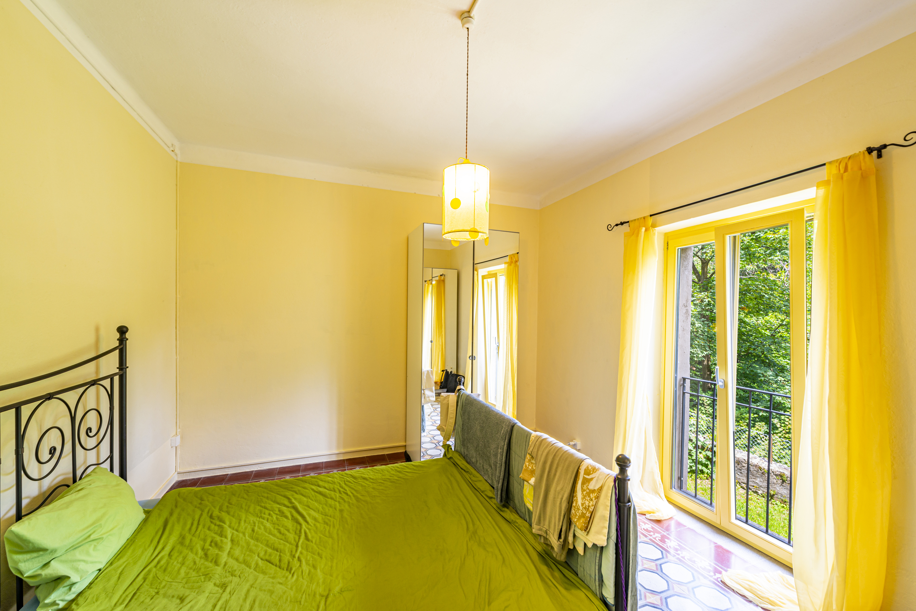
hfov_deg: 104.2
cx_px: 458
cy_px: 306
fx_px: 356
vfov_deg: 81.2
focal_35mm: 14
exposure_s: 1/2.5
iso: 100
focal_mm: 14
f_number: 9
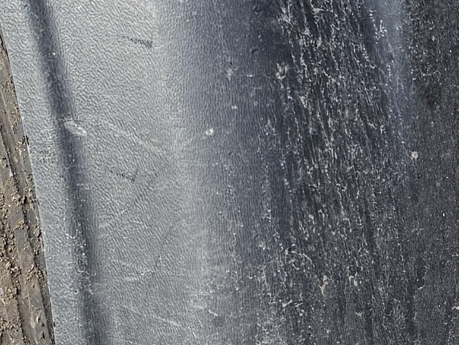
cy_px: 518
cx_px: 200
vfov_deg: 9.4
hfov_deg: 12.8
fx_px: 2043
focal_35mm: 154
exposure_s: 1/1060
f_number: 1.78
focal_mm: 6.76
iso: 80
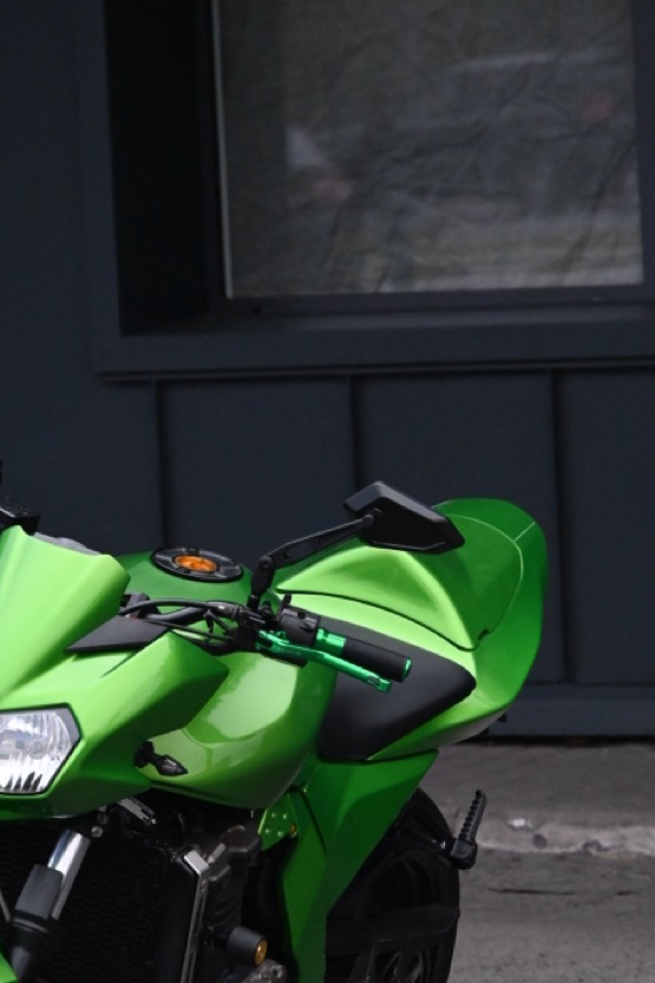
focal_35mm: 233
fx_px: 6355
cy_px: 749
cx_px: 172
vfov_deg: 8.8
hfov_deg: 5.9
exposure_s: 1/500
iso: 5000
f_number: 6.3
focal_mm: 101
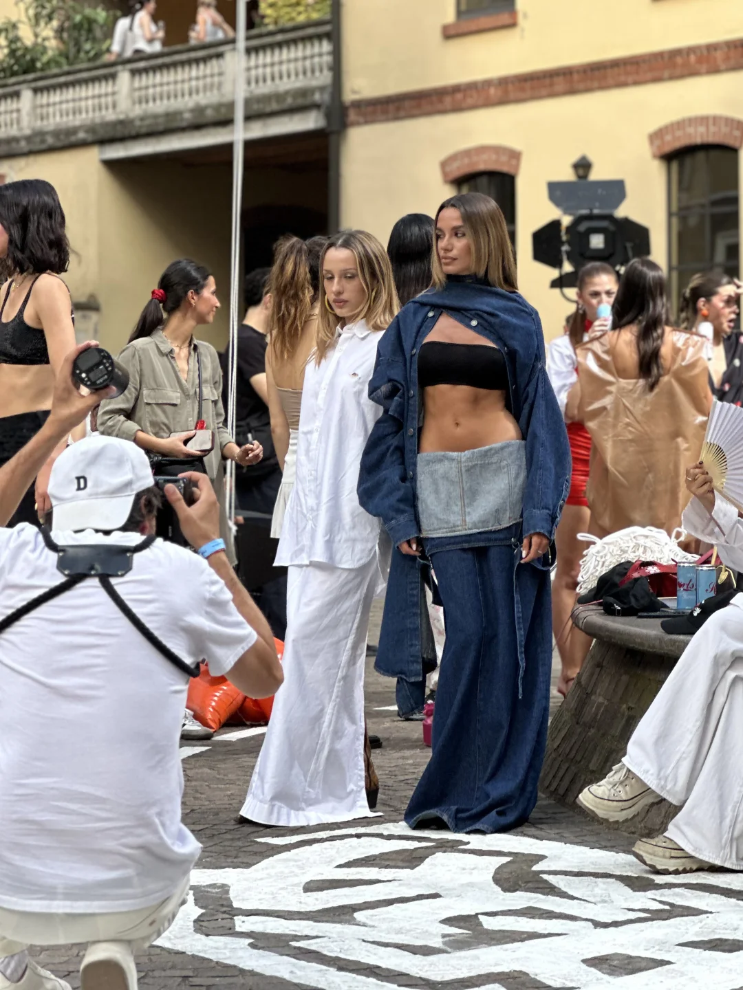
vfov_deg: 25.3
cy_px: 495
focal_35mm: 77
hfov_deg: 19.1
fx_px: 2204
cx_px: 372
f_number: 2.8
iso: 32
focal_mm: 9
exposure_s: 1/121
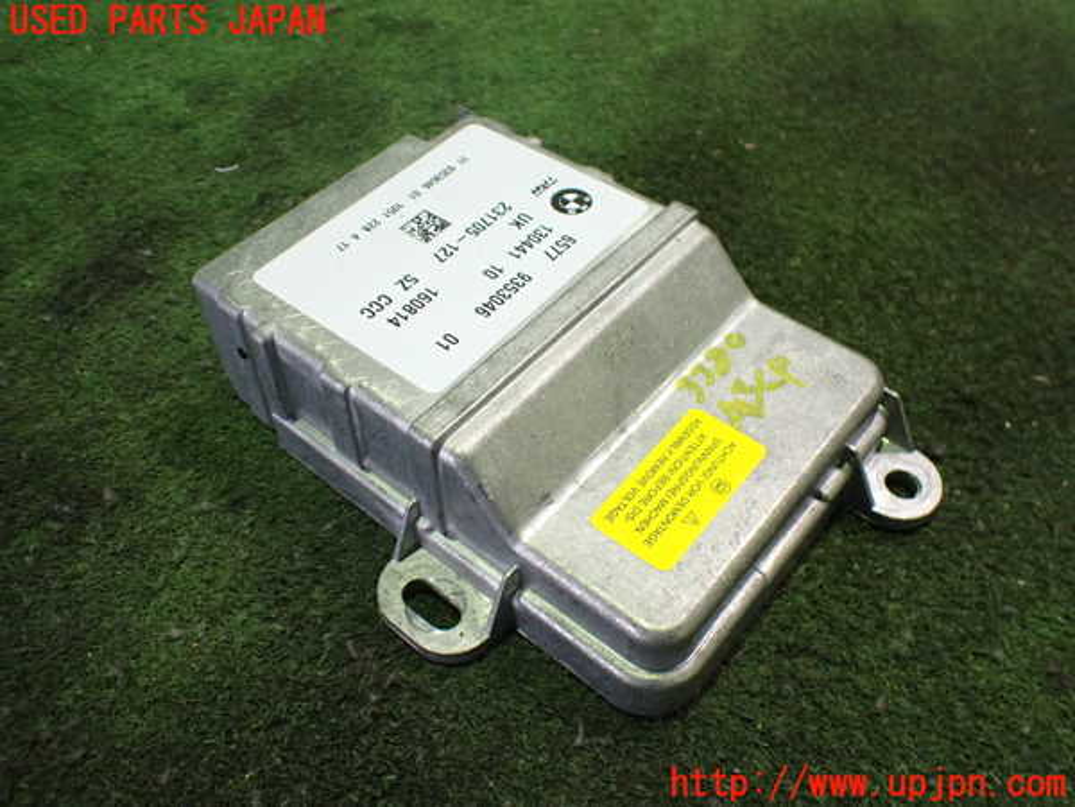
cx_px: 538
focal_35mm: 30
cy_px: 404
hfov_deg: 60.0
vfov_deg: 46.8
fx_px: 932
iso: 800
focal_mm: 5.4
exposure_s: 1/60
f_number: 2.3
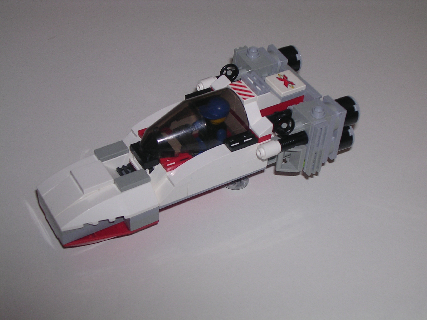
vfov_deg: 26.1
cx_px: 214
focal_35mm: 56
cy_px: 160
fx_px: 691
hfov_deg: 34.3
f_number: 3.3
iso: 100
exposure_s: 1/60.1
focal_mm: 8.5
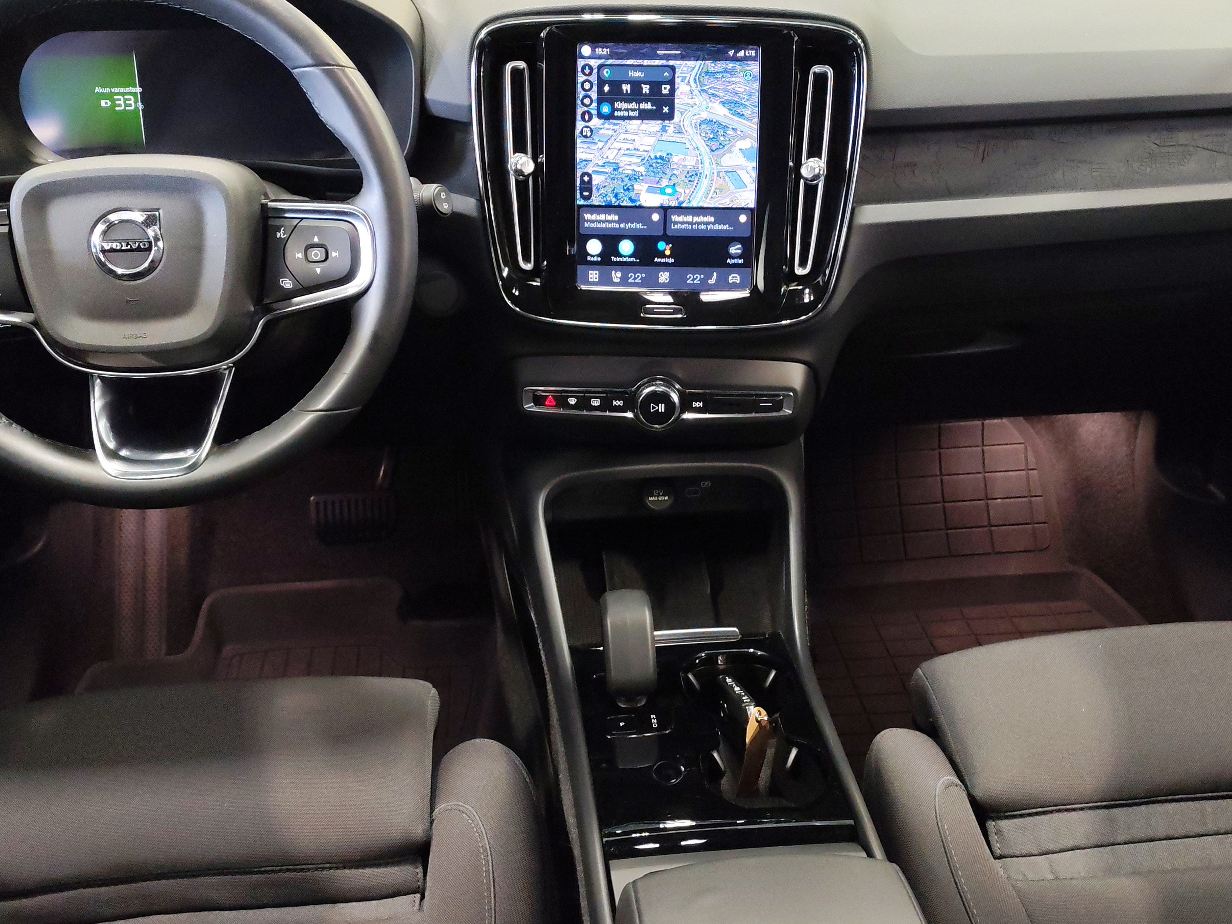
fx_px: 1388
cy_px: 439
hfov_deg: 47.9
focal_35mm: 39
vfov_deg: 36.8
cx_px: 639
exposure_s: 1/50
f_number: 1.9
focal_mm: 6.12
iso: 1600
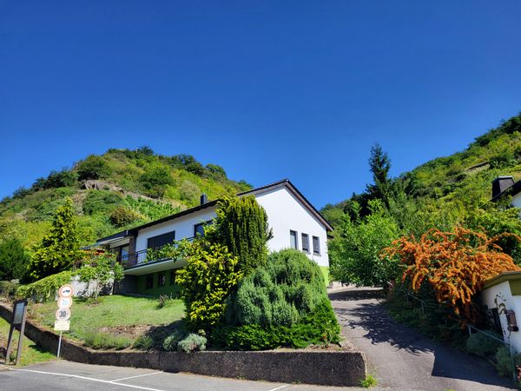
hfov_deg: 67.3
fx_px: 391
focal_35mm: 26
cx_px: 260
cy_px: 196
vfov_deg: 53.1
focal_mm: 5.4
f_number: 1.8
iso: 40
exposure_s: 1/1538
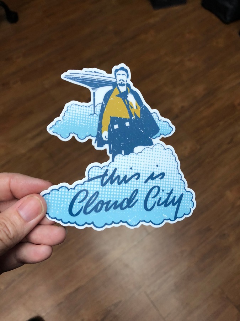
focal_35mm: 28
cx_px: 120
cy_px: 160
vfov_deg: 63.4
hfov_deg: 49.7
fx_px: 259
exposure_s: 1/30
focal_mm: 4
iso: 32
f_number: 1.8
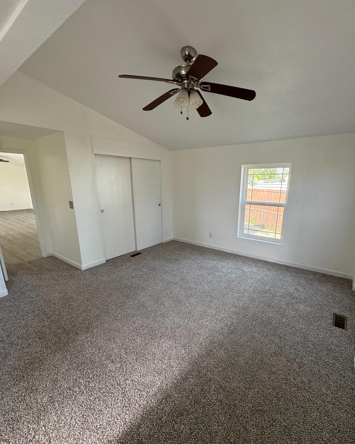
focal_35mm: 16
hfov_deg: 80.3
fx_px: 210
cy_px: 236
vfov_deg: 93.0
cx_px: 189
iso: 100
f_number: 2.2
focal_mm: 2.22
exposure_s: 1/99
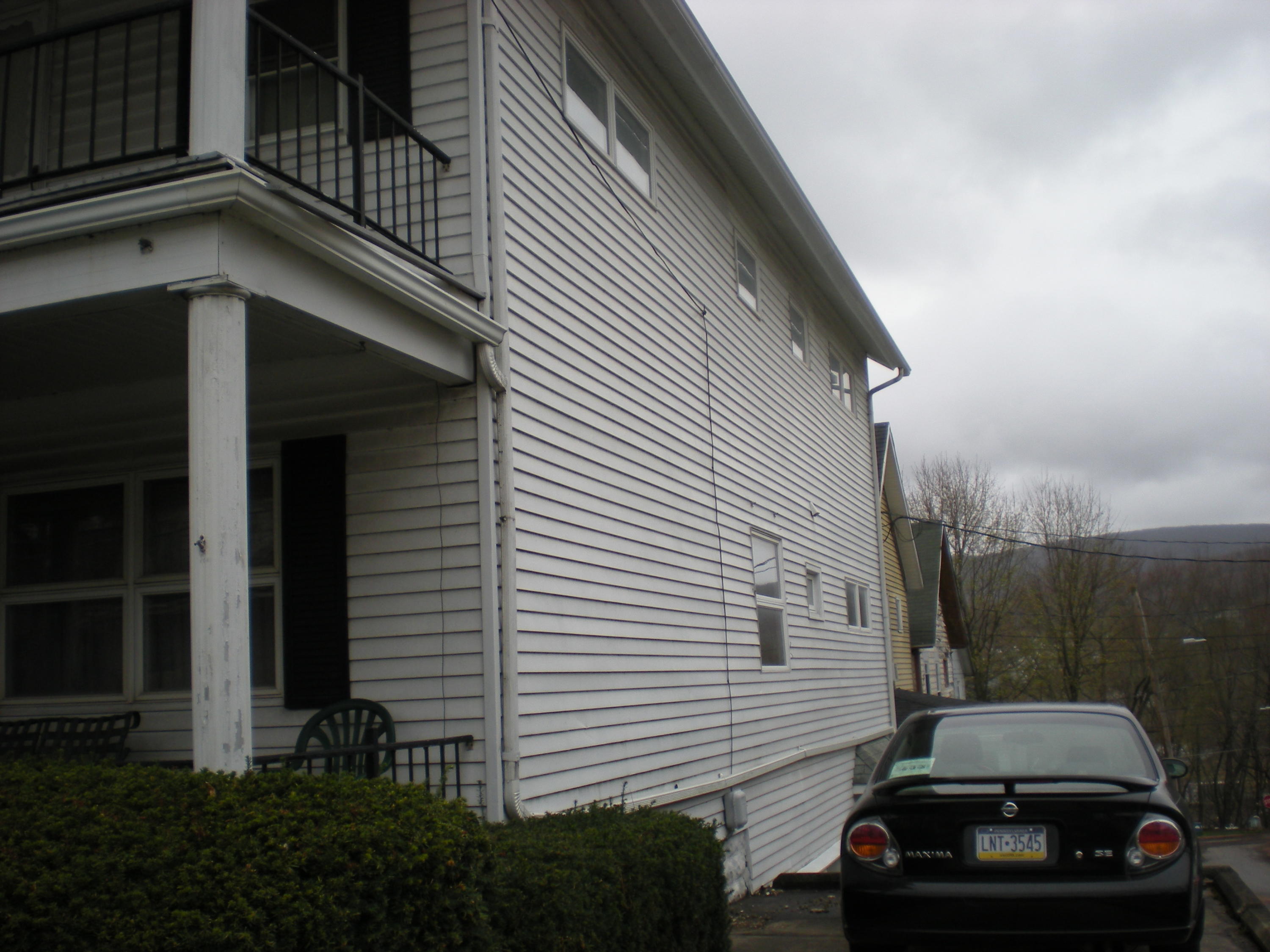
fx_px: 1394
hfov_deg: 49.0
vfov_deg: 37.7
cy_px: 476
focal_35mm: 38
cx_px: 635
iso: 64
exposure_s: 1/233
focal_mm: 6.3
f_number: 3.1
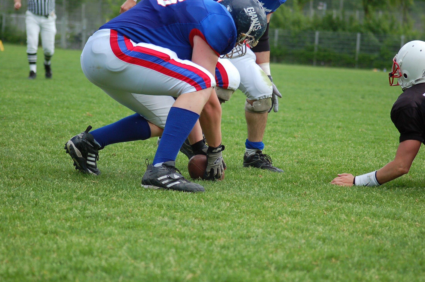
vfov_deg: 9.1
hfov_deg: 13.7
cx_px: 212
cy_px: 141
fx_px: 1767
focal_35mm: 150
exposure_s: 1/1000
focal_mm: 100
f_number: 4.2
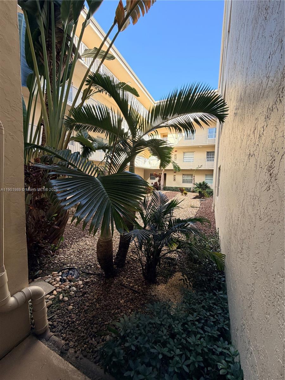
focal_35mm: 14
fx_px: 154
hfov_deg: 85.7
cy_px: 190
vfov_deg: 102.1
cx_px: 142
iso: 50
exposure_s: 1/134
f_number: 2.2
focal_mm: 2.22
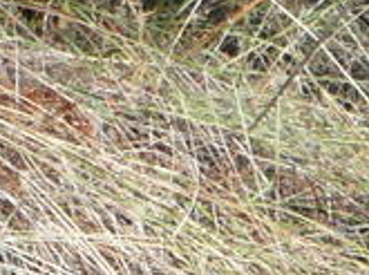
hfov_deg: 4.2
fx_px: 5074
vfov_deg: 3.0
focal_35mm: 477
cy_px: 834
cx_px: 447
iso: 100
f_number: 4.6
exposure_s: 1/250
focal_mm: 11.8
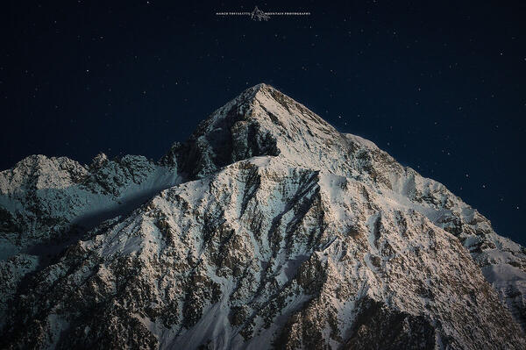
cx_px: 263
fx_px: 1606
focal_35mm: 110
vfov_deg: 12.4
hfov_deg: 18.6
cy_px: 175
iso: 500
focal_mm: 110
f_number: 5
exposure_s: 10
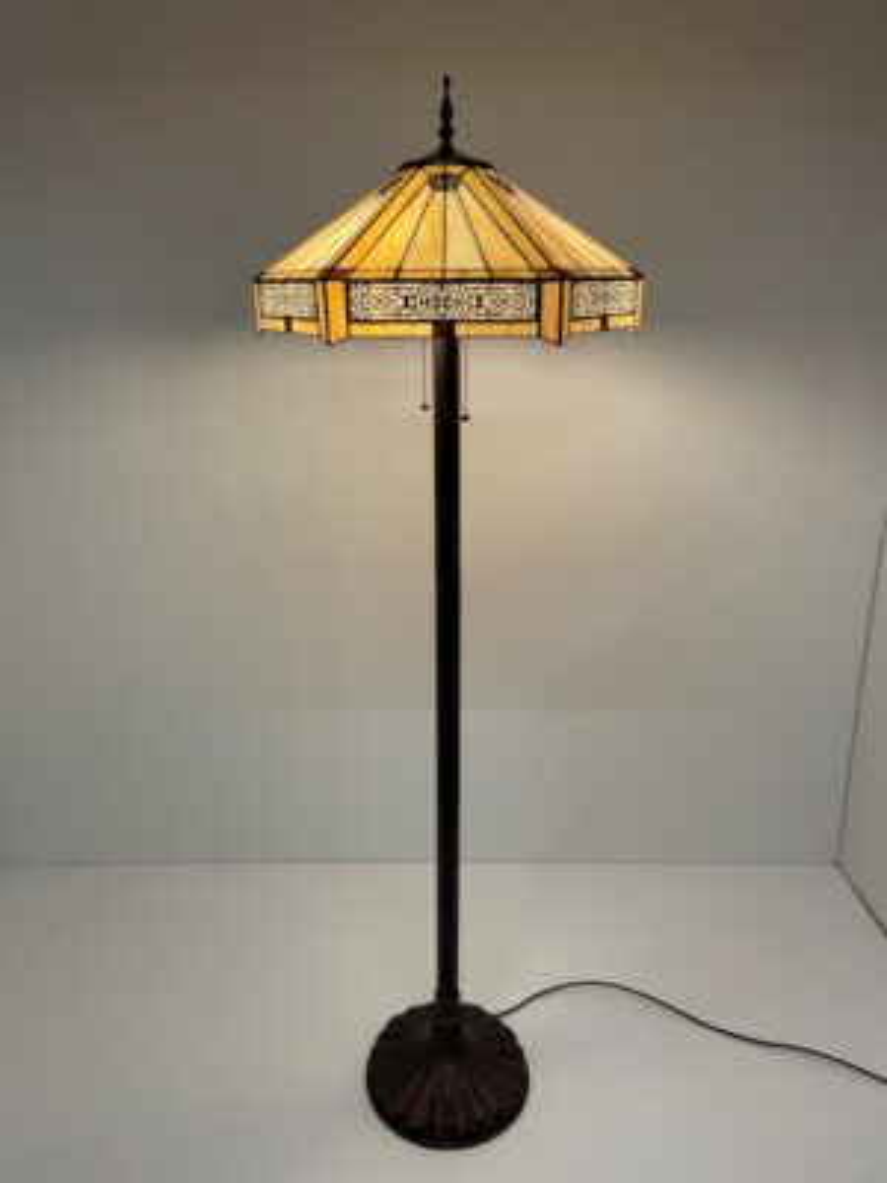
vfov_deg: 67.3
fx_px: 888
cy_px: 592
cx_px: 444
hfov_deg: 53.1
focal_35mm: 26
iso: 125
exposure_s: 1/100
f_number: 1.6
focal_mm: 4.2
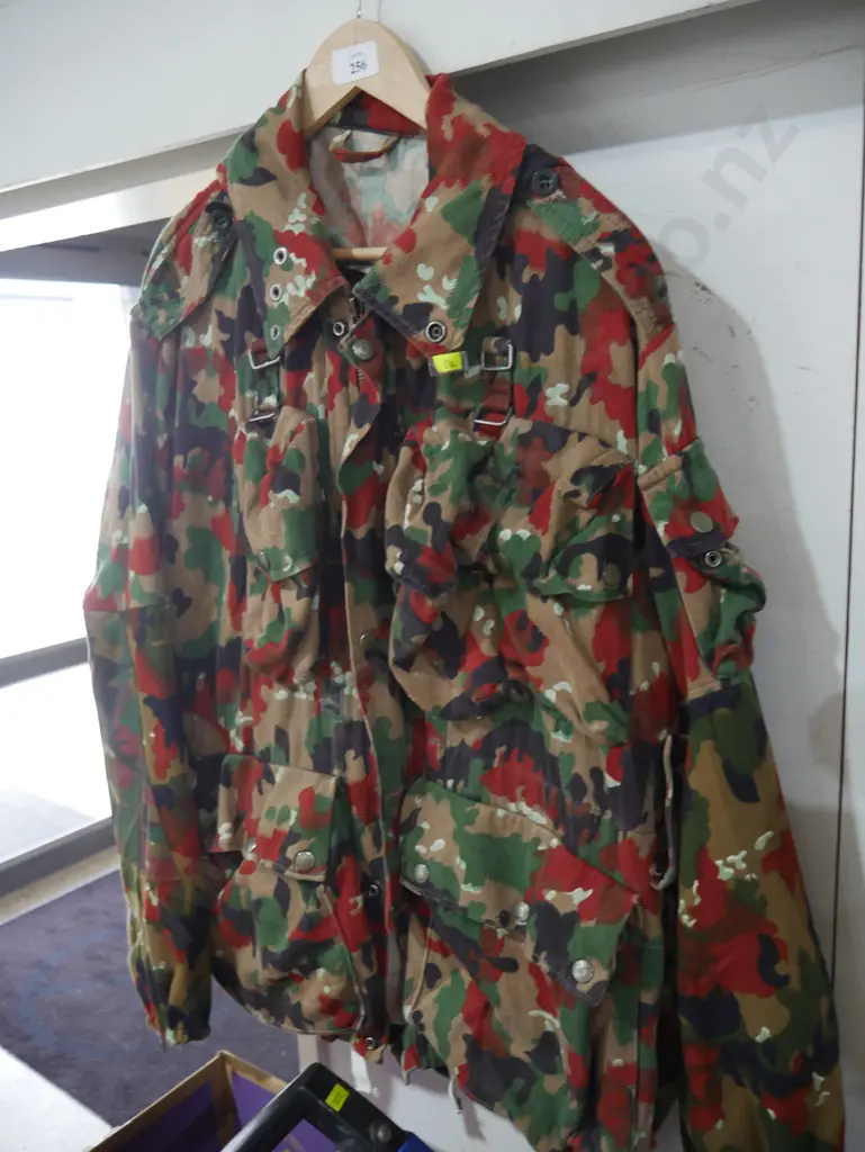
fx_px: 932
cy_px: 576
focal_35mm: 28
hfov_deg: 49.8
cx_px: 432
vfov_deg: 63.4
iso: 800
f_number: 3.5
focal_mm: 14
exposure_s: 1/60
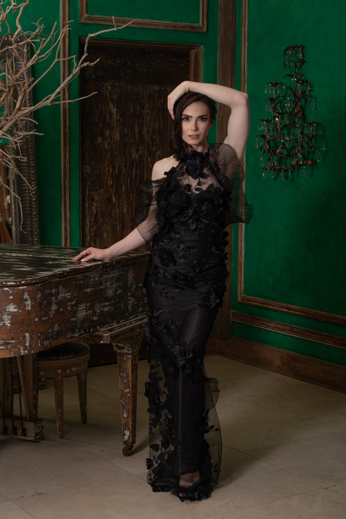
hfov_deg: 19.5
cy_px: 260
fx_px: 1008
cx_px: 173
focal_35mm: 70
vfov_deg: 28.8
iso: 160
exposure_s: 1/200
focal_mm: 70
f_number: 8
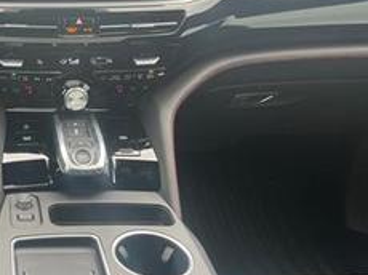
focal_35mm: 57
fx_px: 605
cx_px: 6
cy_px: 157
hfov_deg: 31.5
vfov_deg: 25.6
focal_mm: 5.1
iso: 100
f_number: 1.6
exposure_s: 1/121
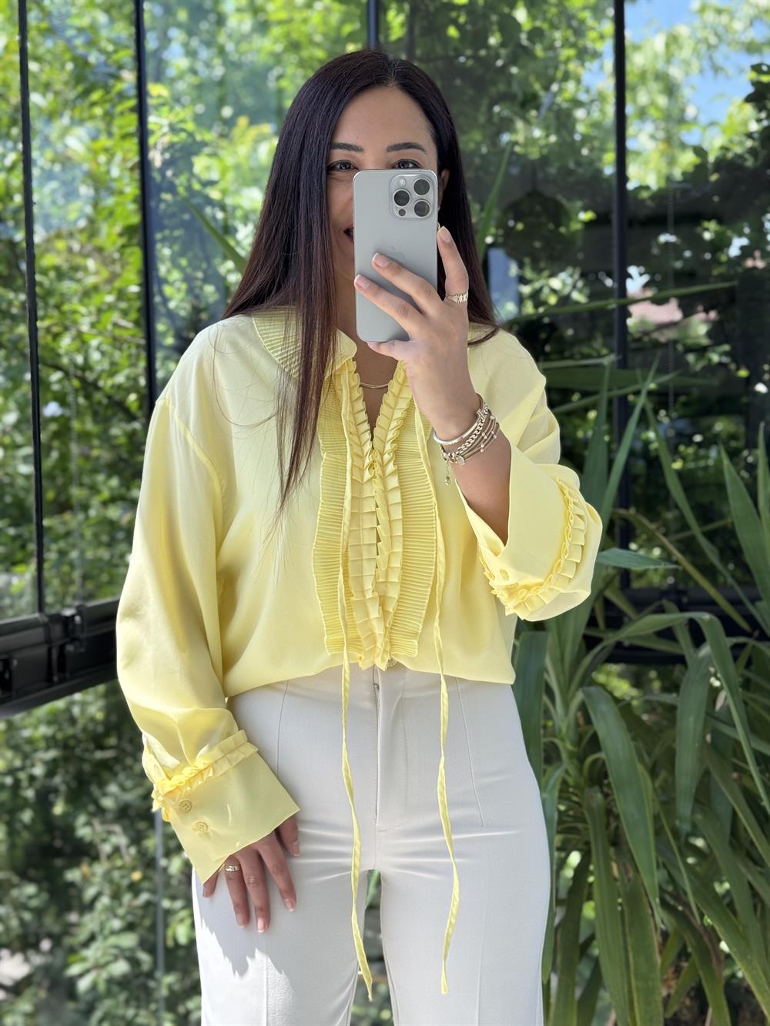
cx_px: 385
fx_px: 1423
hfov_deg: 30.3
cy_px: 513
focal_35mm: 48
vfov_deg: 39.7
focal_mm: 6.76
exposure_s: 1/281
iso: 64
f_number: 1.78
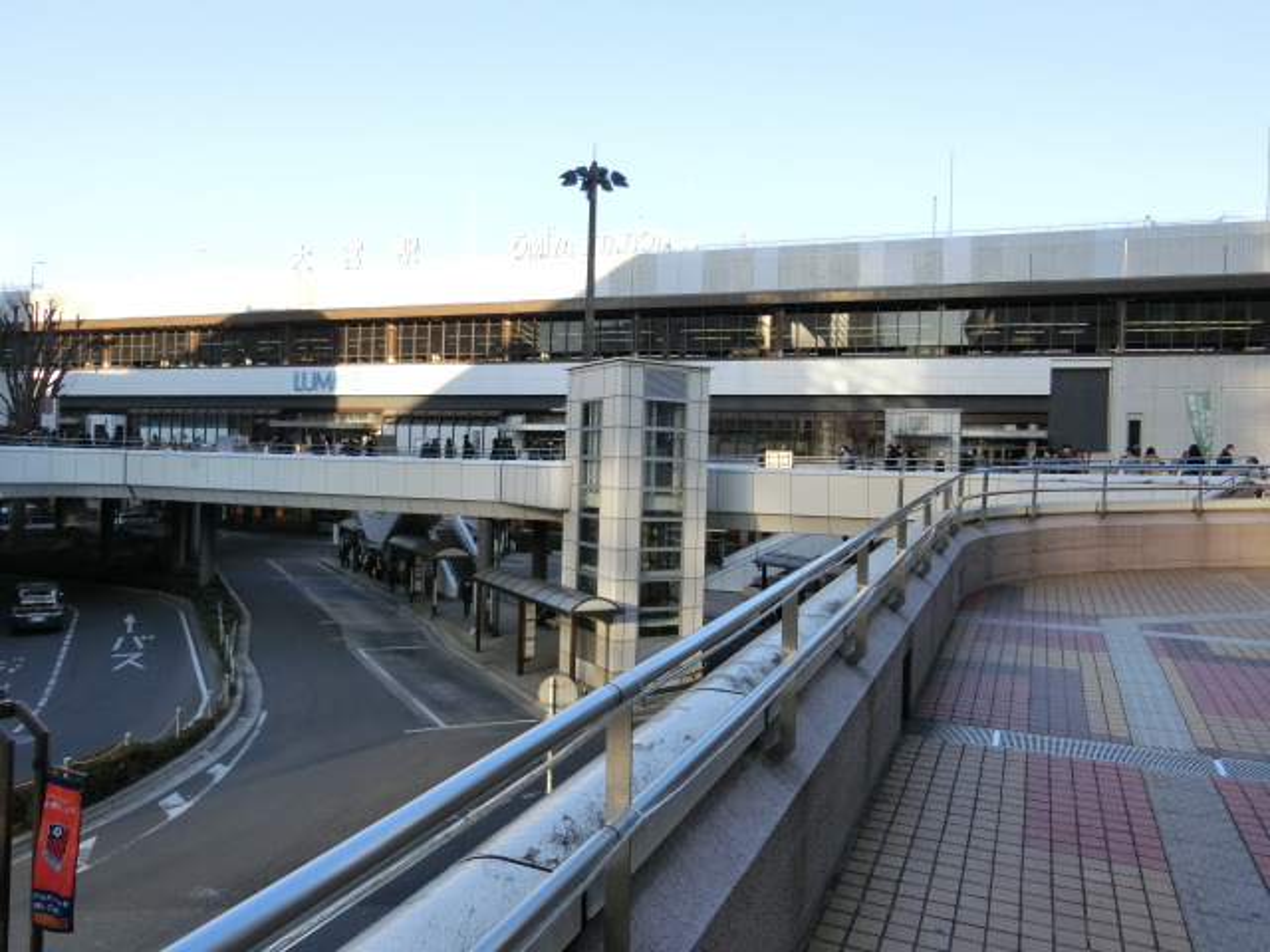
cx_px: 635
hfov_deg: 69.4
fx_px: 917
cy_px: 476
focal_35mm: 25
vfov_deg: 54.9
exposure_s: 1/250
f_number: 3.5
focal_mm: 4.5
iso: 80
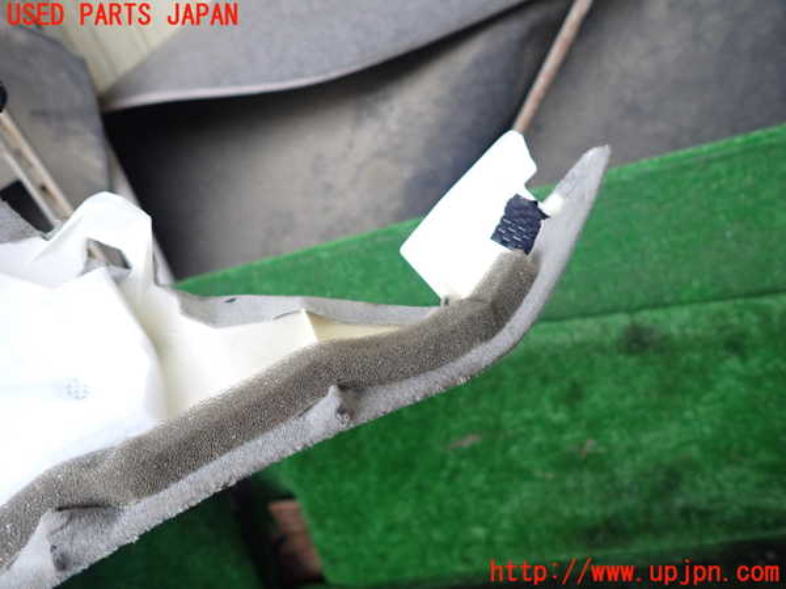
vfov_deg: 54.9
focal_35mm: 25
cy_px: 294
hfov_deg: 69.4
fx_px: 568
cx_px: 393
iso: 400
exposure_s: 1/30
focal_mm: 4.5
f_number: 2
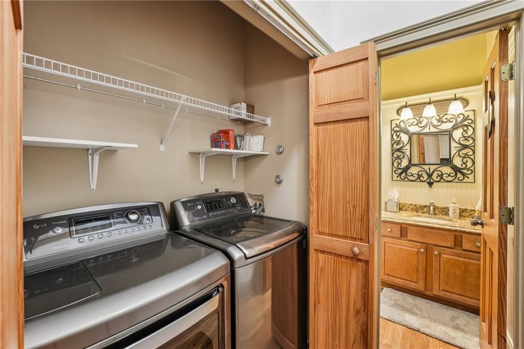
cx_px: 262
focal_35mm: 14
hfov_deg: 104.3
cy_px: 174
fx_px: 204
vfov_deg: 81.1
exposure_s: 1/2.5
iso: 320
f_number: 8
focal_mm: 14
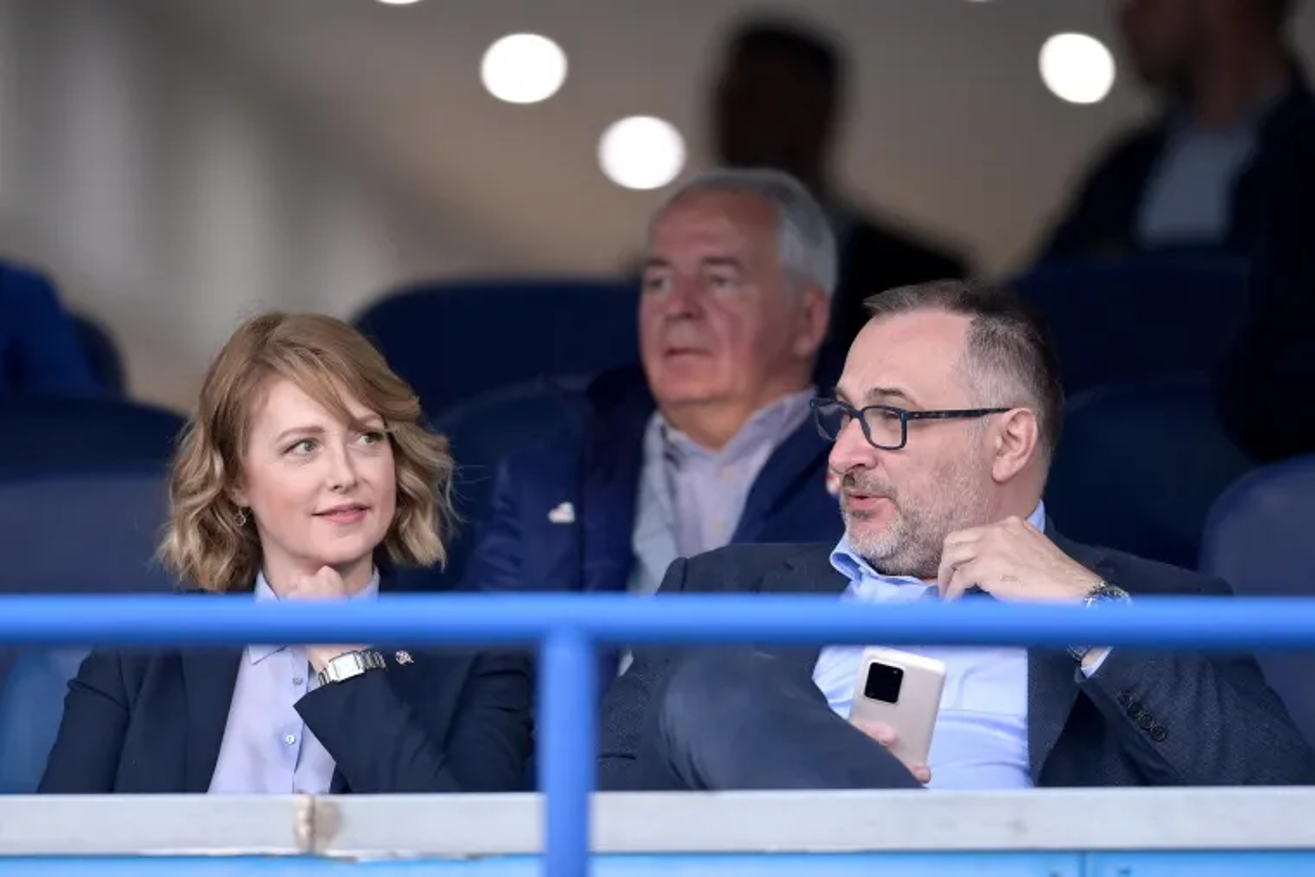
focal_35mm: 400
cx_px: 658
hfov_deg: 5.2
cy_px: 438
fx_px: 14613
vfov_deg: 3.4
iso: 2000
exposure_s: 1/500
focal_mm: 400
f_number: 2.8
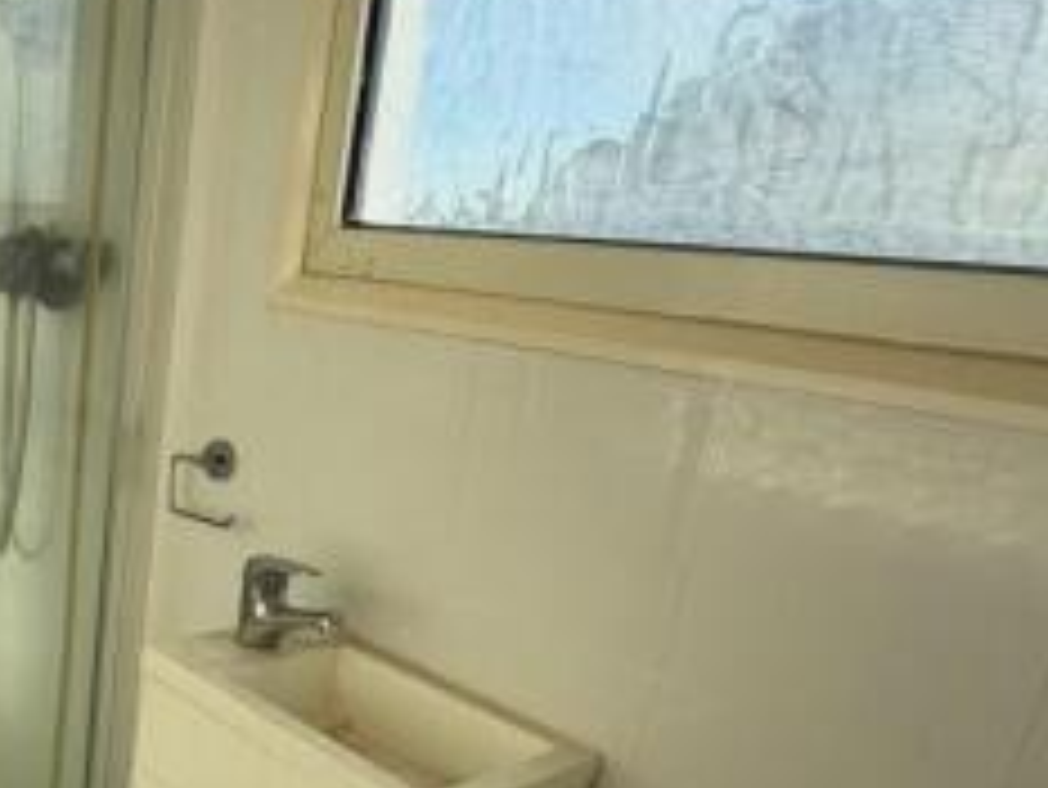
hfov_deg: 47.2
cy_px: 556
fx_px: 1060
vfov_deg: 40.0
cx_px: 101
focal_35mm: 35
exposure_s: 1/619
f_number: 2.2
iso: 40
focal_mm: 2.22
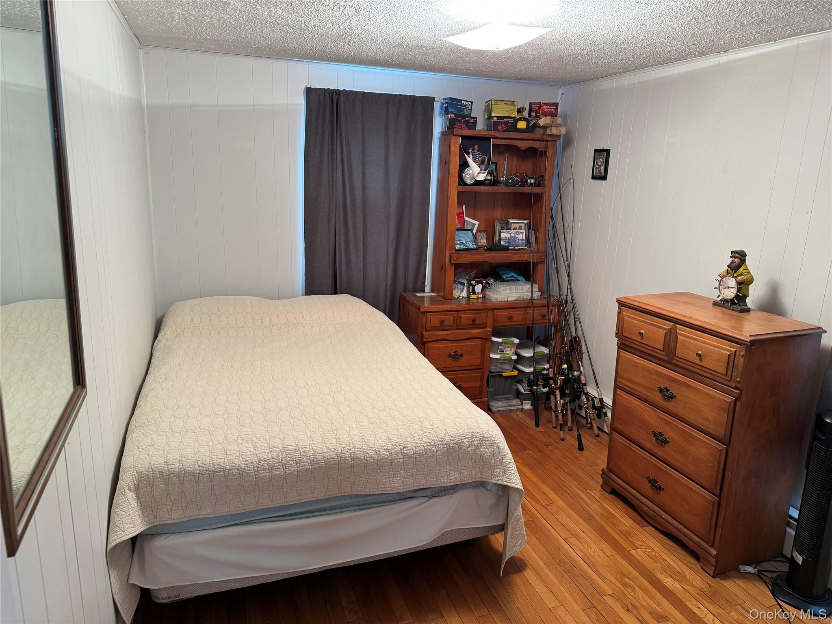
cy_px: 312
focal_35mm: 24
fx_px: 577
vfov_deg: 56.8
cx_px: 416
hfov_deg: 71.6
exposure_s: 1/60
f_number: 1.78
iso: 320
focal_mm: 6.76
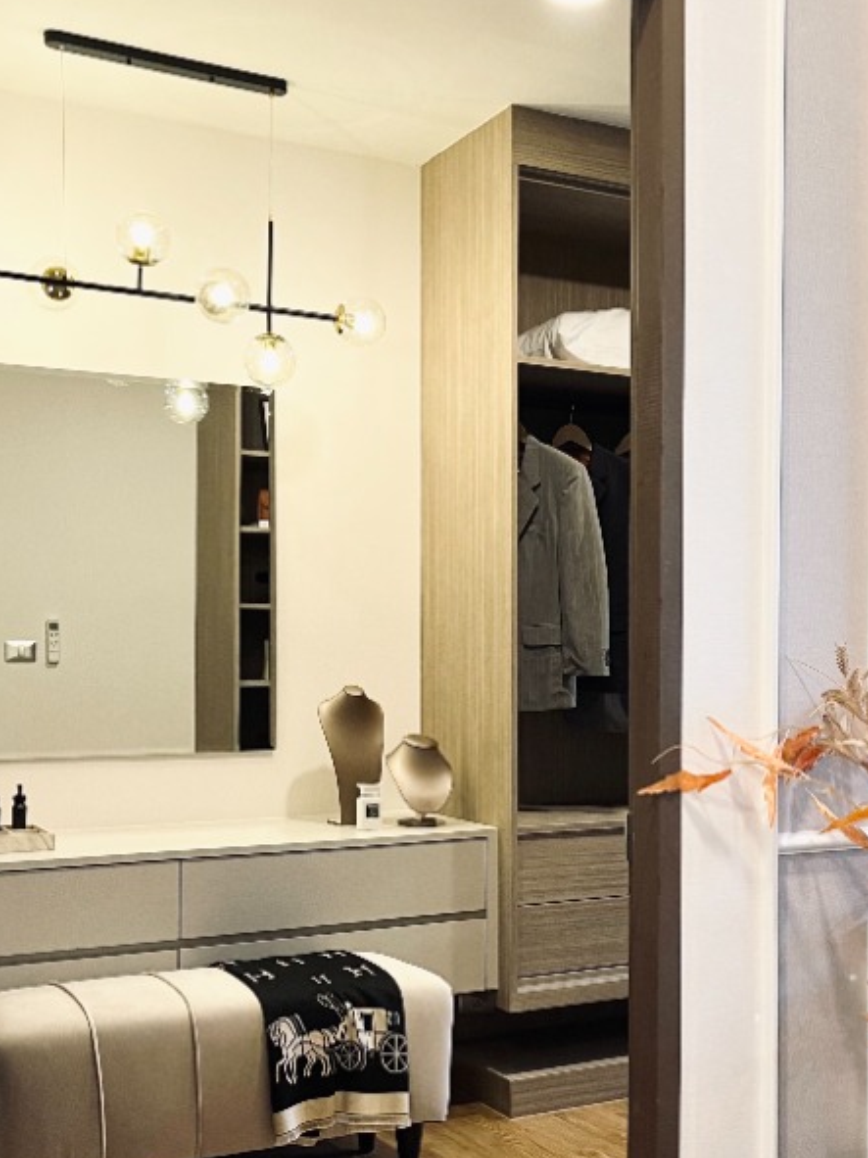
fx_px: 1472
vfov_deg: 42.9
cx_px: 566
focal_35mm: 44
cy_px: 652
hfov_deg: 32.6
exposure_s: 1/50
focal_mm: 5.1
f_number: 1.6
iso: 125
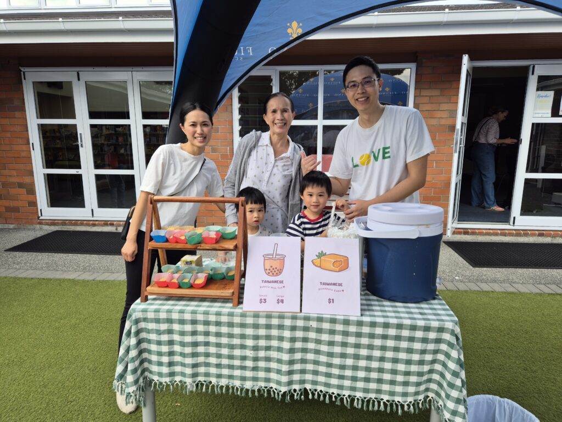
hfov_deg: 73.9
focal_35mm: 23
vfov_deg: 58.9
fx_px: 373
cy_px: 211
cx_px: 281
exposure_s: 1/676
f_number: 1.8
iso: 25
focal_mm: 5.4
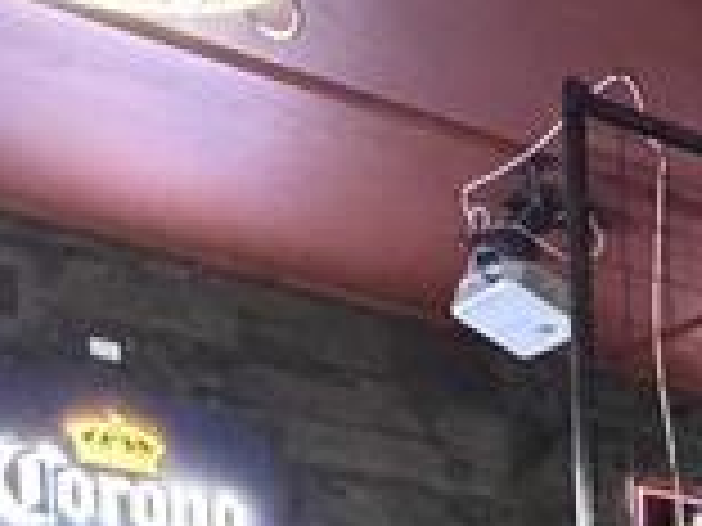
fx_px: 1866
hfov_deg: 18.7
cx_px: 1066
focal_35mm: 92
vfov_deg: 13.0
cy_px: 1182
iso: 1250
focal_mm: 2.22
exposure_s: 1/40
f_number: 2.2
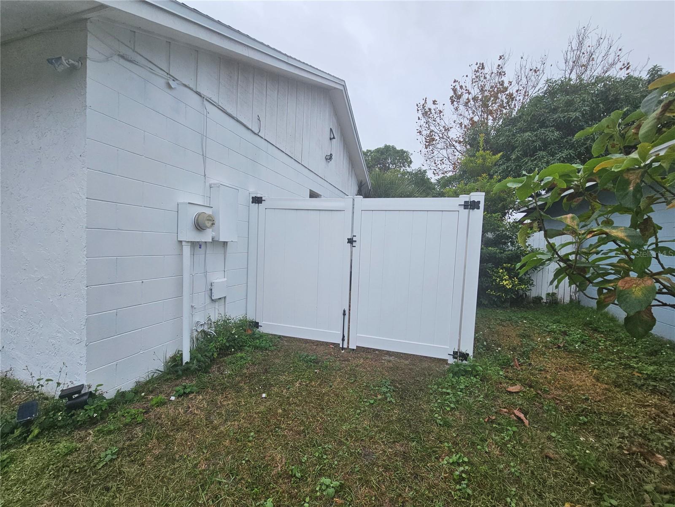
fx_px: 253
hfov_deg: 106.2
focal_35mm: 13
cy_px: 254
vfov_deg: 89.9
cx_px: 338
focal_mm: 2.2
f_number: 2.2
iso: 50
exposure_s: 1/657
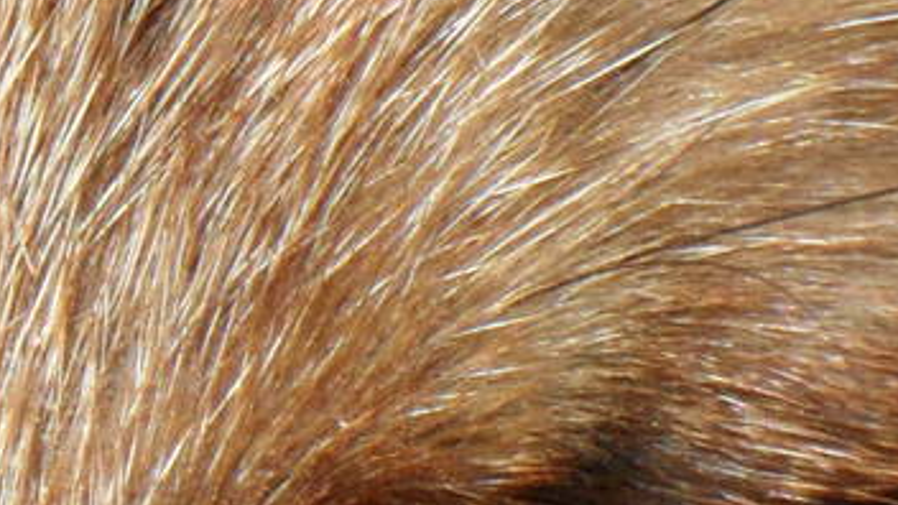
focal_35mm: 1484
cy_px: -224
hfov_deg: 1.5
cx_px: -727
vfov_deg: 0.8
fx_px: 35336
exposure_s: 1/750
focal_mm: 49.4
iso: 200
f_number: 5.4
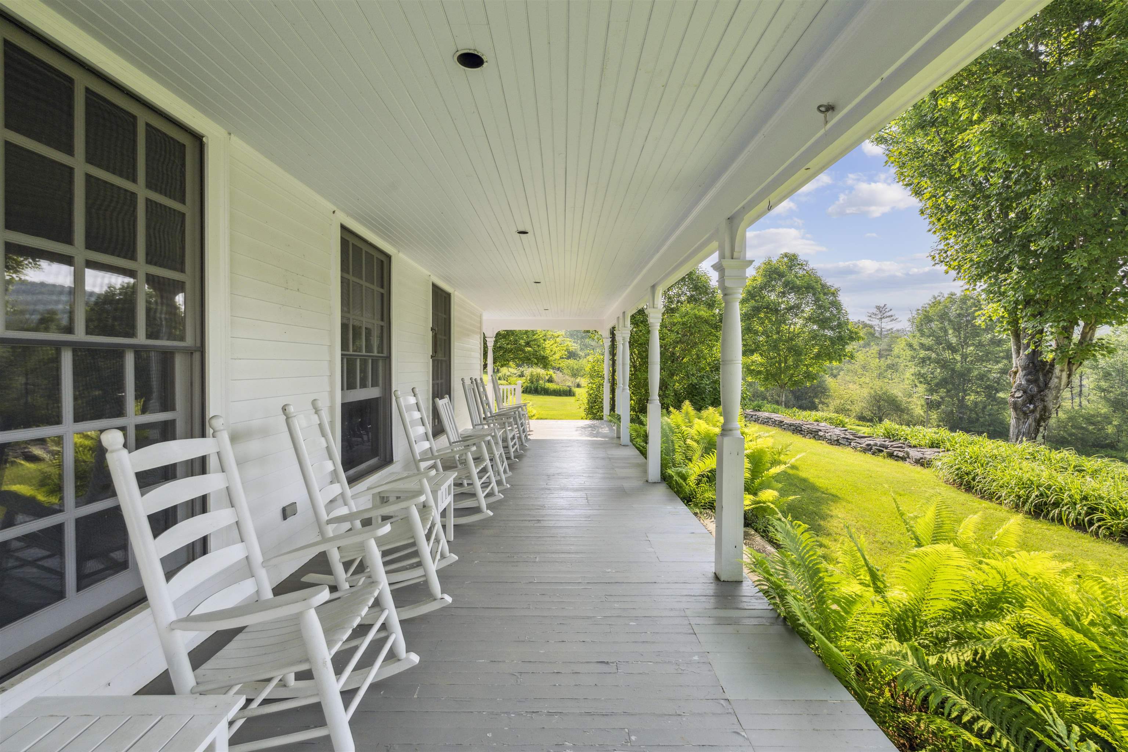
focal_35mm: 16
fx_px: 501
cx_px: 564
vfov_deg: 73.7
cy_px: 376
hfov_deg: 96.7
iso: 640
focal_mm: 16
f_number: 9
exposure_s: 1/320
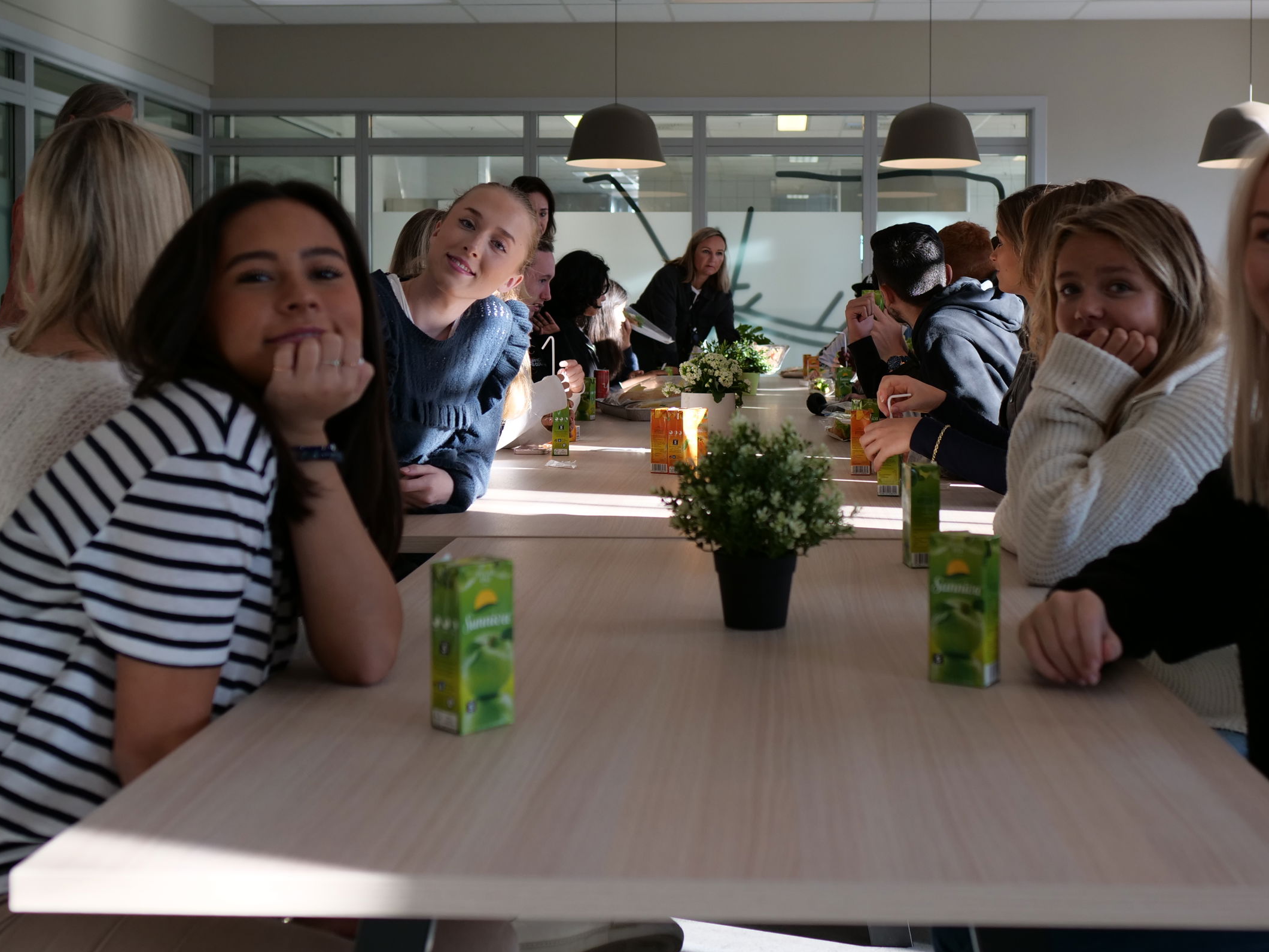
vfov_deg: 34.1
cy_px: 337
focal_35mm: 42
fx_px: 1540
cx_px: 704
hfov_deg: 44.7
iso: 200
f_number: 2
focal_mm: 16
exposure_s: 1/200
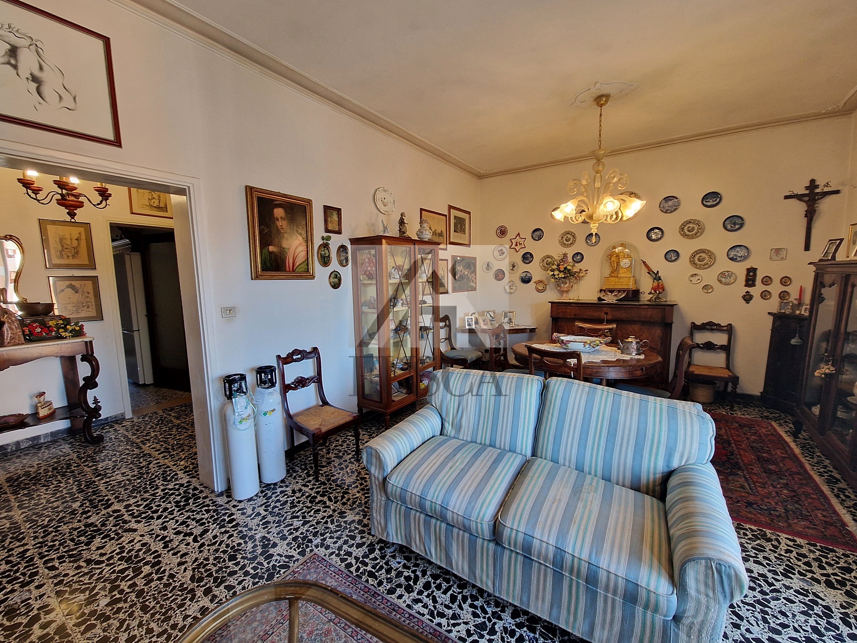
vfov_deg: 89.9
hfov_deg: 106.2
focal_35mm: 13
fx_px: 322
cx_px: 428
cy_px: 322
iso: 160
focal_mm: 2.2
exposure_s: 1/50
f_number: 2.2
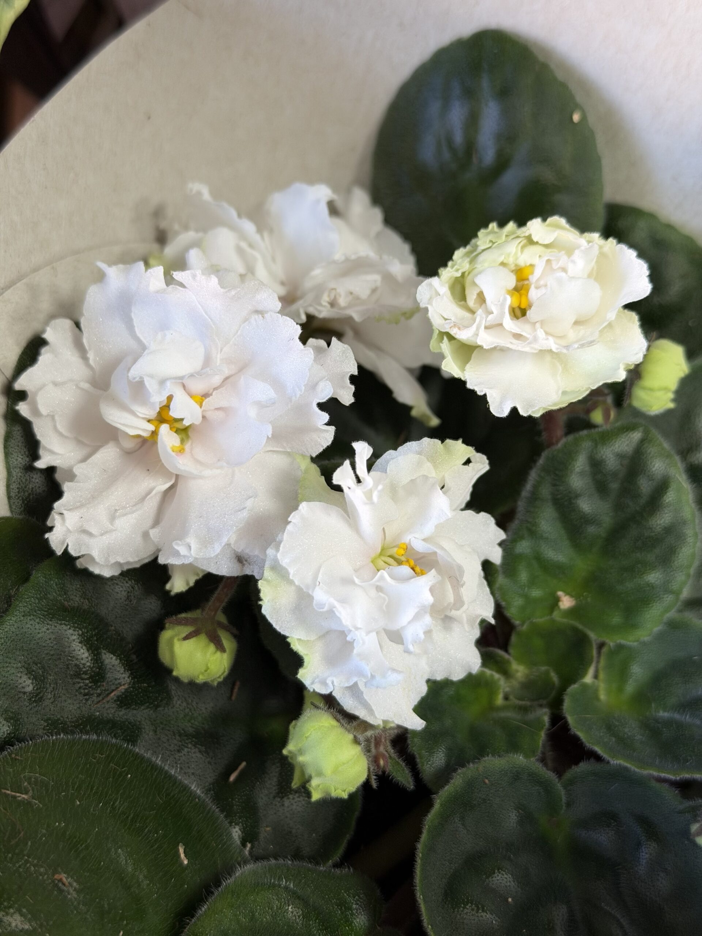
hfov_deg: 30.3
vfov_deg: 39.7
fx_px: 1298
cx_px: 351
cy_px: 468
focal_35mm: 48
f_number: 1.78
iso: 100
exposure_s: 1/60
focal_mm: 6.76
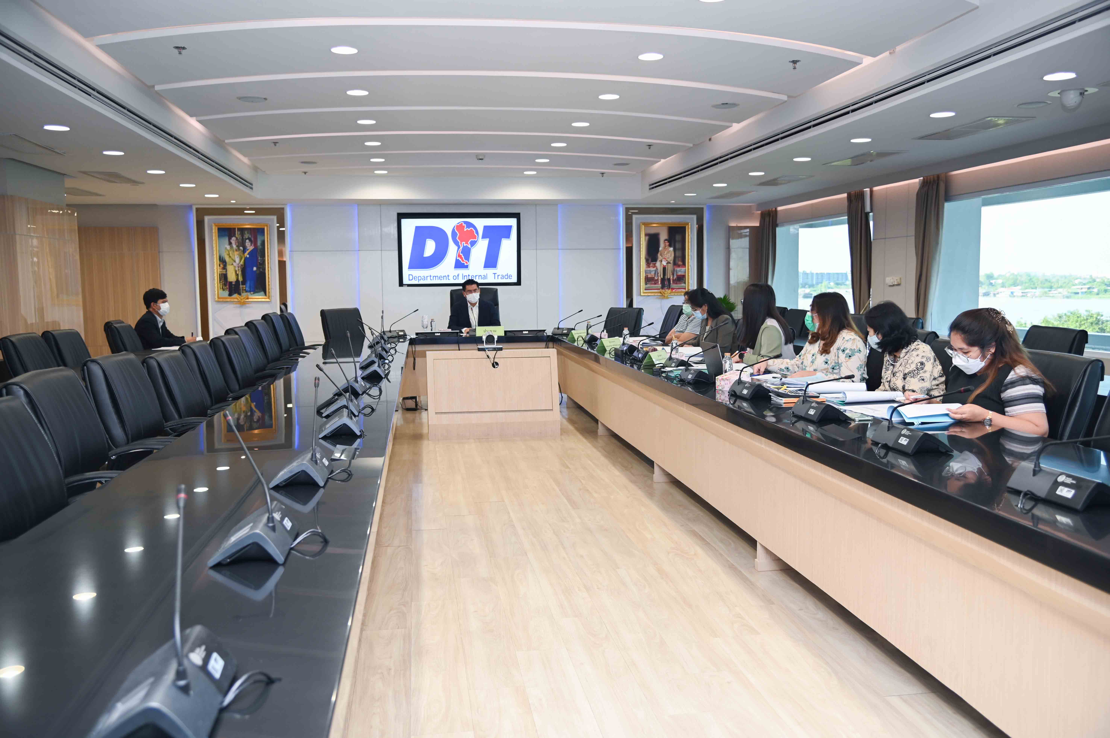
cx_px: 555
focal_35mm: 30
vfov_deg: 43.5
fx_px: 924
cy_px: 369
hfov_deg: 62.0
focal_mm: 30
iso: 280
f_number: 4
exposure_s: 1/60
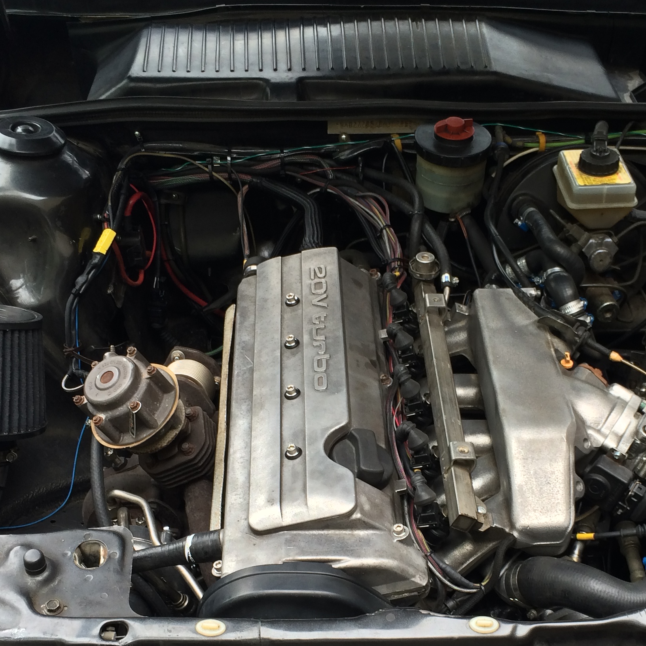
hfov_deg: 32.1
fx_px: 1119
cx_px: 389
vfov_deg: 31.8
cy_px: 454
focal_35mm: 53
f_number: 2.2
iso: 50
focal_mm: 4.12
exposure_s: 1/120
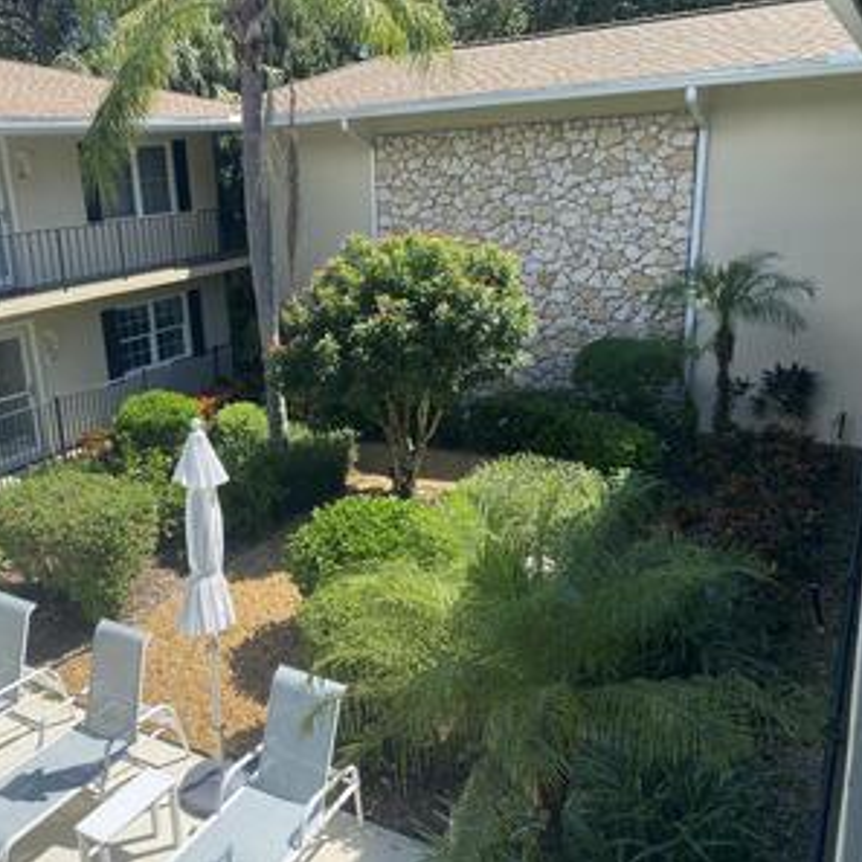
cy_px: 432
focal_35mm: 31
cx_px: 290
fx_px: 873
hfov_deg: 51.6
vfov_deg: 52.5
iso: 32
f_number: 1.8
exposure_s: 1/1362
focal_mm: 4.25
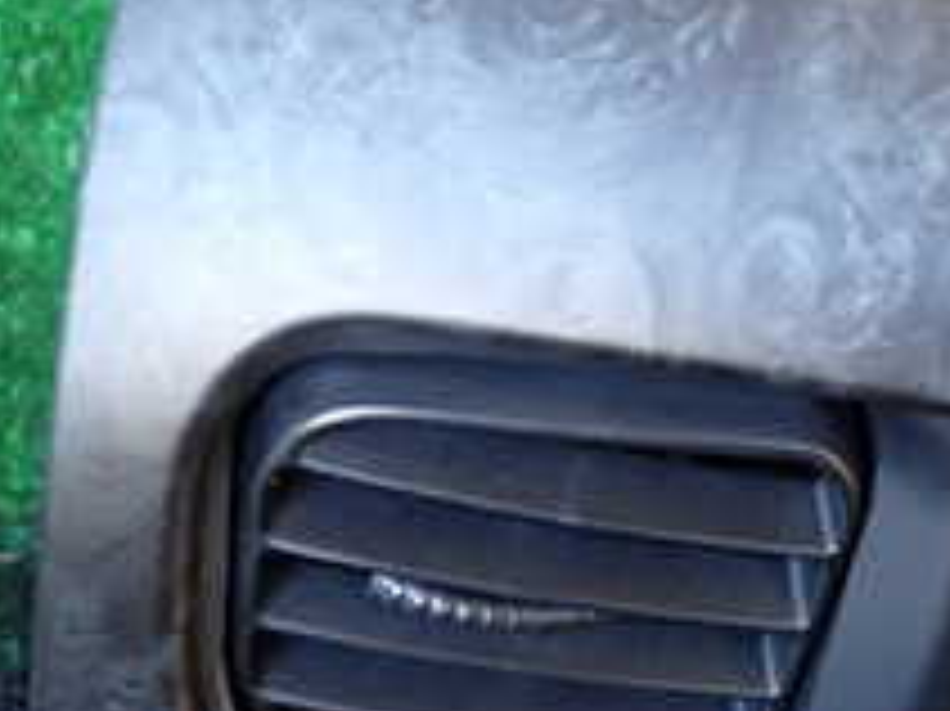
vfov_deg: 19.9
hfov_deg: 24.9
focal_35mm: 71
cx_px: 1117
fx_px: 1947
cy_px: -45
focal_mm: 4.5
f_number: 2
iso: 200
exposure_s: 1/30
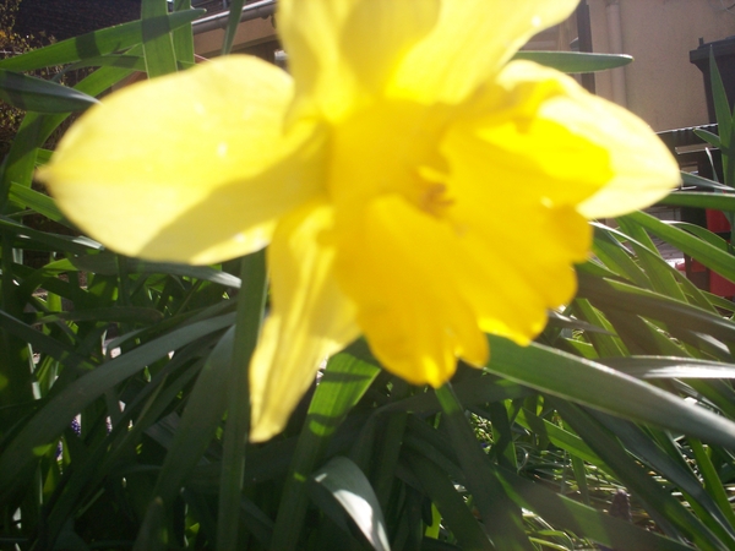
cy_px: 276
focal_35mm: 36
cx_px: 368
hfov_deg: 51.4
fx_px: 764
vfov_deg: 39.7
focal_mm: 6
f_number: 4.5
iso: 100
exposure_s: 1/460
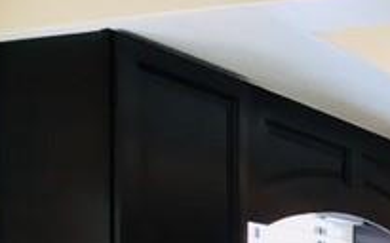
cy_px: 437
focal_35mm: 96
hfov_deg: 19.3
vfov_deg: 12.4
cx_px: 559
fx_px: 1020
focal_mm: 4.15
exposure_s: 1/30
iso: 50
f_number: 2.2
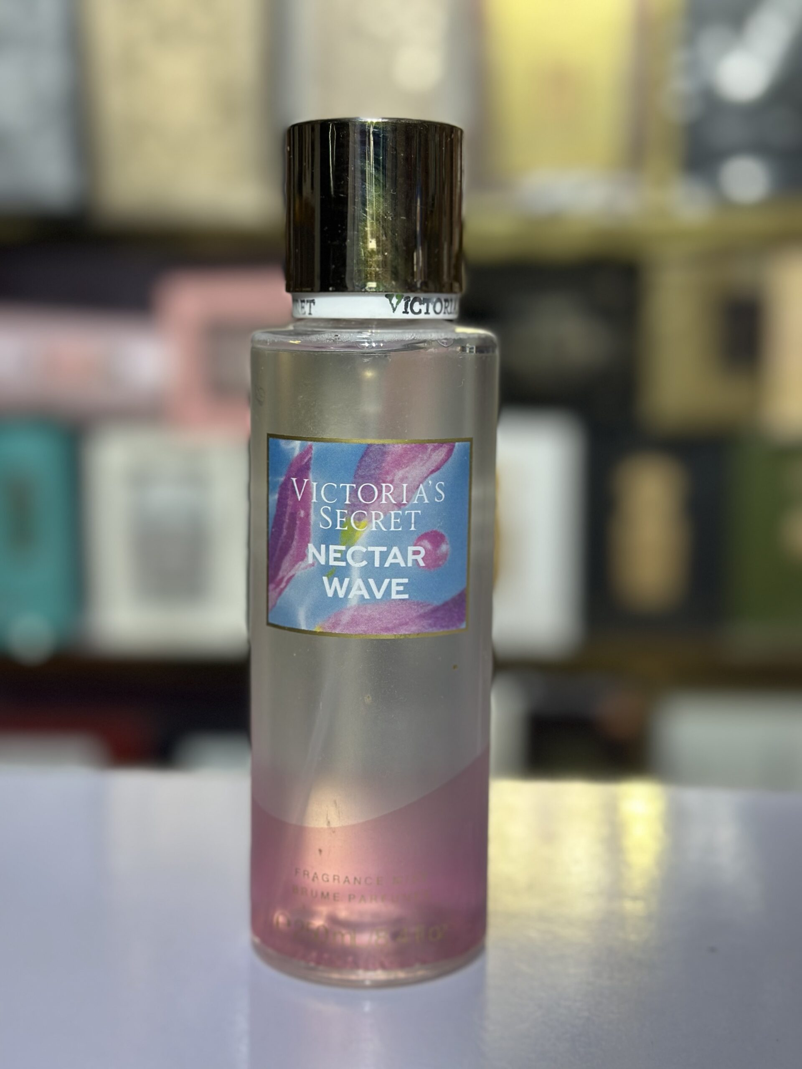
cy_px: 534
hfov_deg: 30.3
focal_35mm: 48
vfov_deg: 39.7
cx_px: 401
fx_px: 1483
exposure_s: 1/219
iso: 80
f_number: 1.78
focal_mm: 6.86
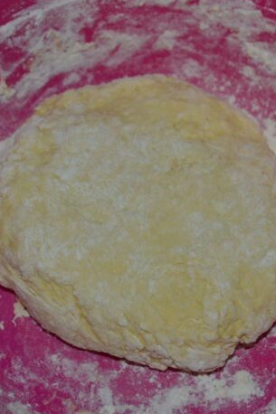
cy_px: 207
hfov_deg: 15.7
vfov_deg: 23.4
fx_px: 1001
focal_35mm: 87
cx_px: 150
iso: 400
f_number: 5
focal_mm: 38
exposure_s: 1/60
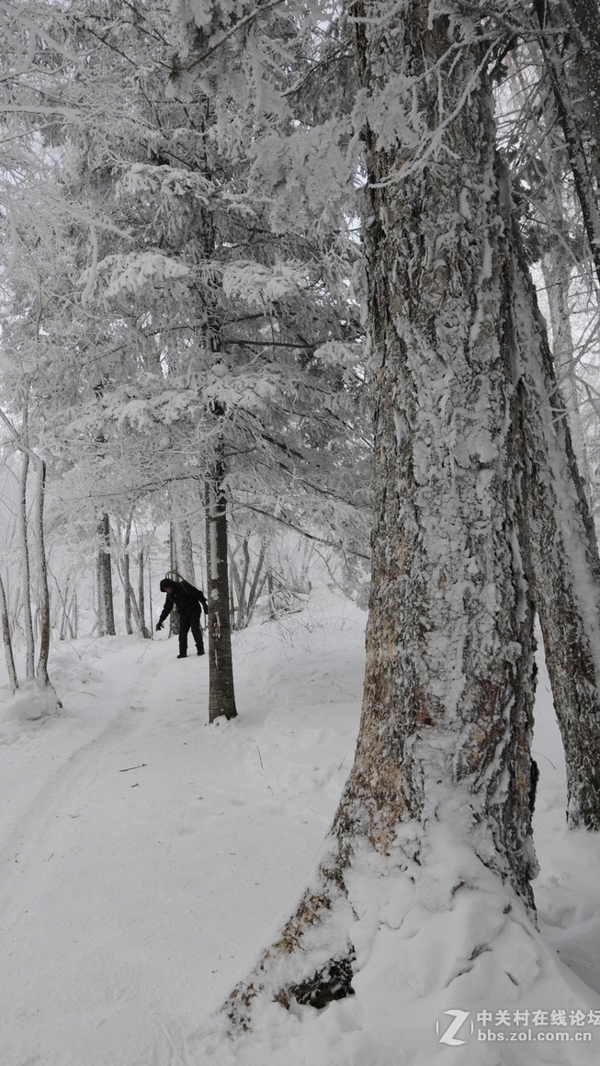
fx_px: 735
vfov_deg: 71.9
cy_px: 516
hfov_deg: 44.3
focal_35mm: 26
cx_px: 258
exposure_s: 1/160
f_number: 8
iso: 200
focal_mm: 16
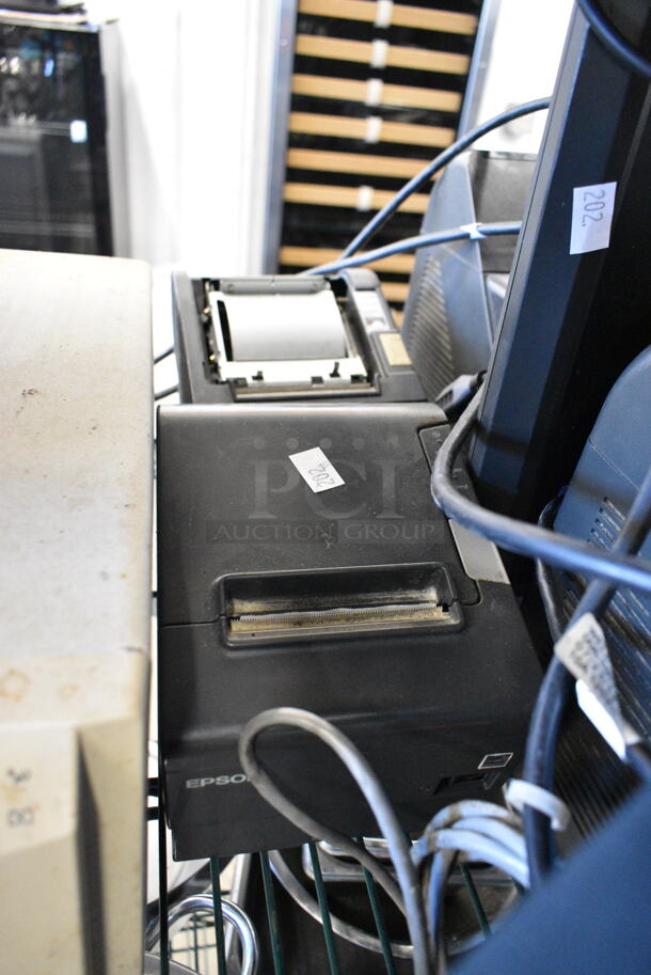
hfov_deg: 48.0
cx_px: 326
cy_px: 488
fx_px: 731
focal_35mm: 27
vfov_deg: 67.3
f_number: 4.5
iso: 6400
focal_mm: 18
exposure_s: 1/80
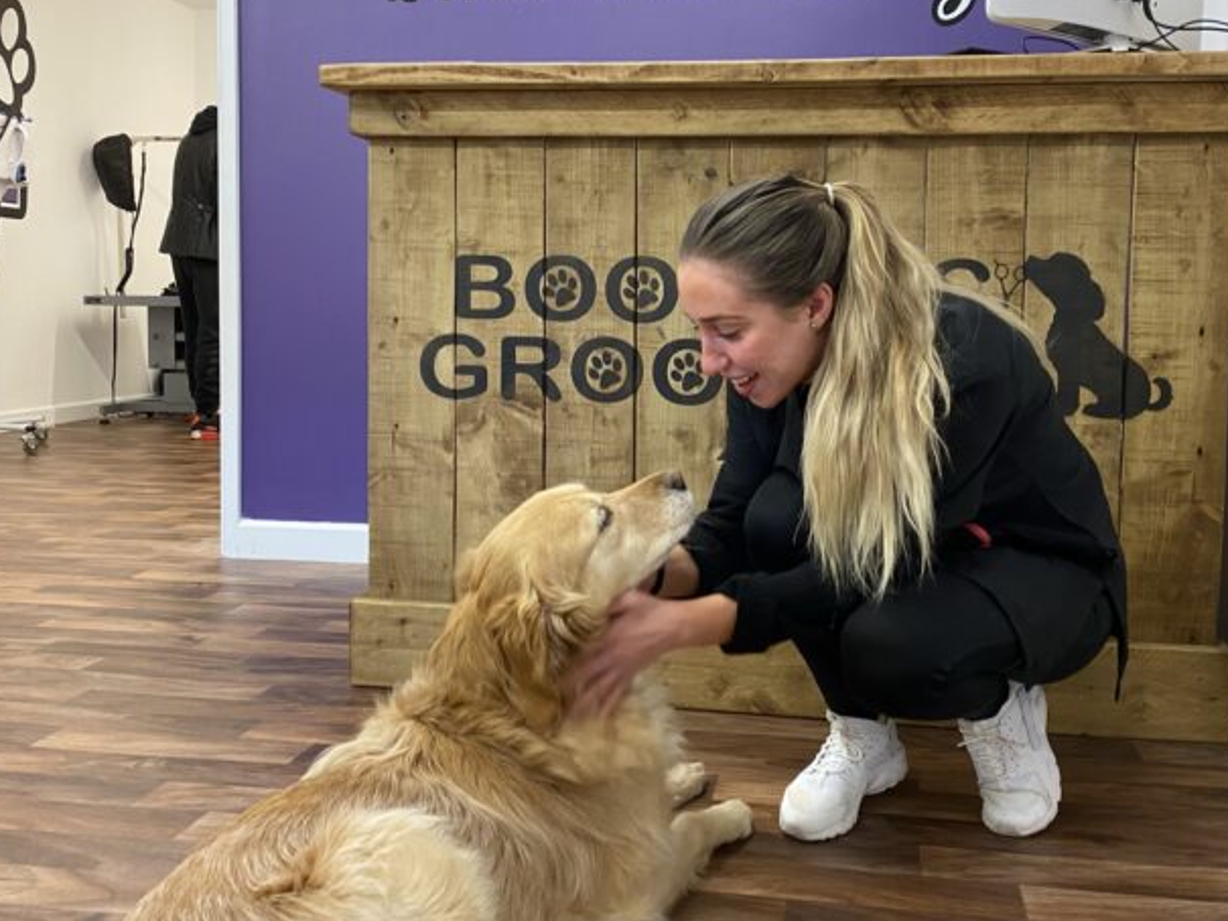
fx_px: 1171
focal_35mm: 33
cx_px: 688
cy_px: 375
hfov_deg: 55.2
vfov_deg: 42.8
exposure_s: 1/50
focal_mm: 4.25
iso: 200
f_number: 1.8
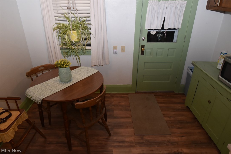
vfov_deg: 56.1
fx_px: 144
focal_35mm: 22
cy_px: 77
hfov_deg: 77.3
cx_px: 116
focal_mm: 15
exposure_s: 1/30
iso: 800
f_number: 8
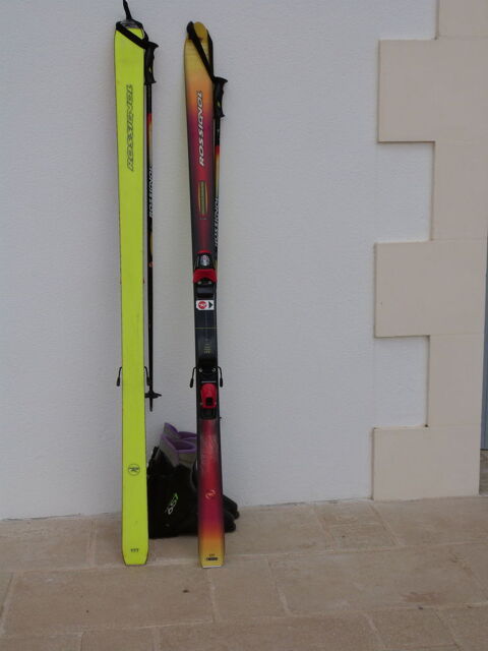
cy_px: 326
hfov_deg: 29.7
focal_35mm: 49
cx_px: 244
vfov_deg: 38.9
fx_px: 921
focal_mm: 8.7
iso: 100
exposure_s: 1/320
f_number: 5.6
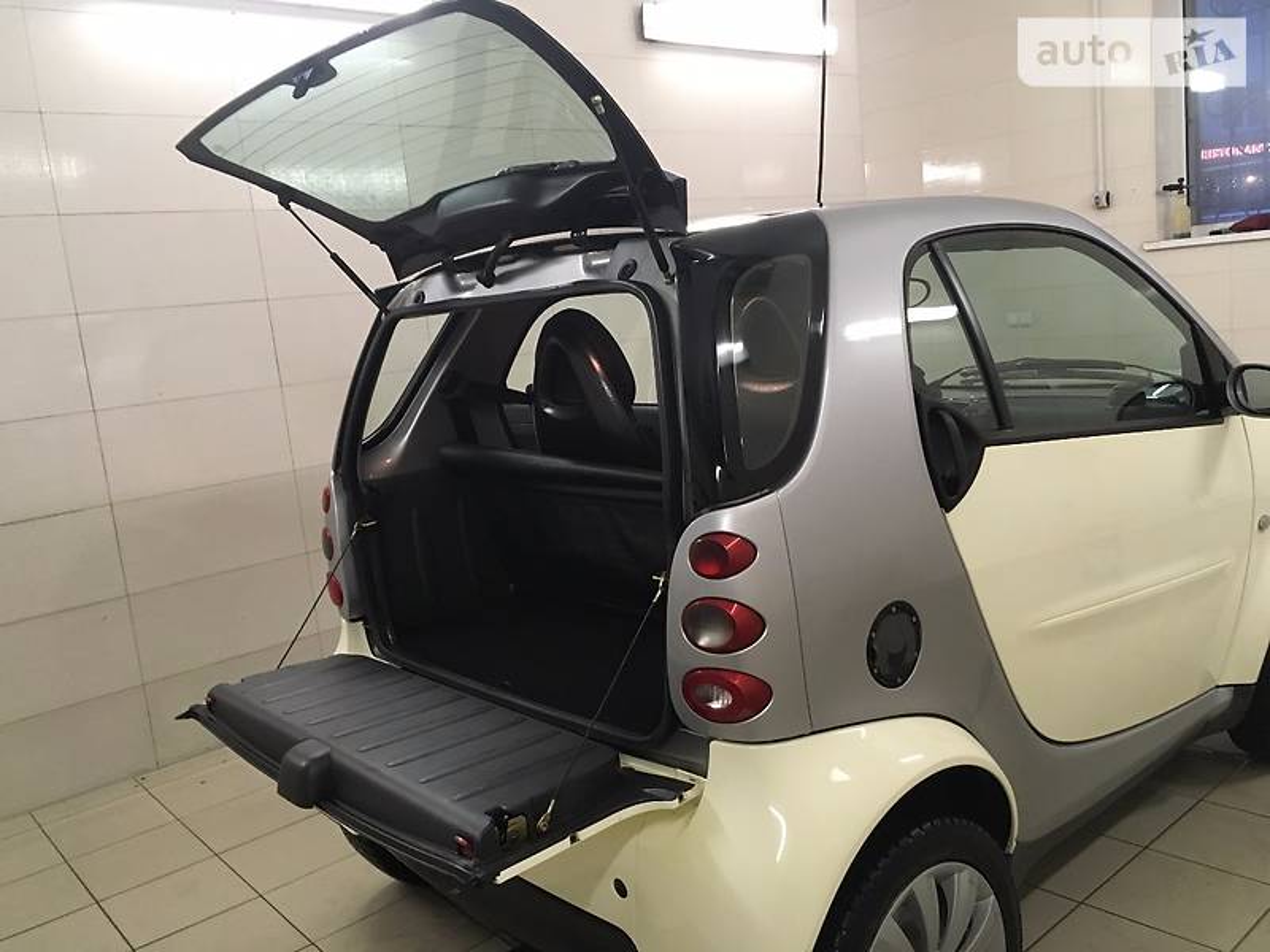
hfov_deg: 61.7
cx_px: 635
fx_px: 1064
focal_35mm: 29
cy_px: 476
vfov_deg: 48.2
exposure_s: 1/25
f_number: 2.2
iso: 200
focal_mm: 4.2
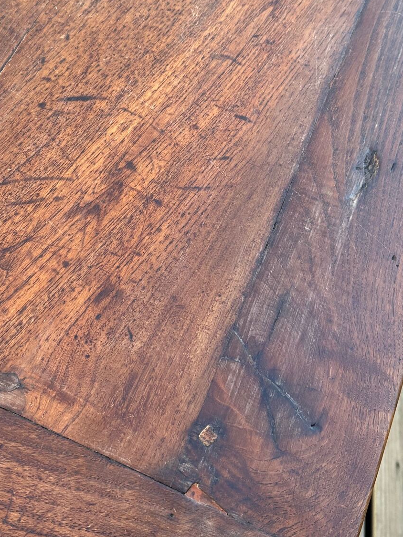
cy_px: 187
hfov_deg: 33.6
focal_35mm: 43
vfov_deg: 43.3
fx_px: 667
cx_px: 183
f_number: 1.78
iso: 80
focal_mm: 6.86
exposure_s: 1/458
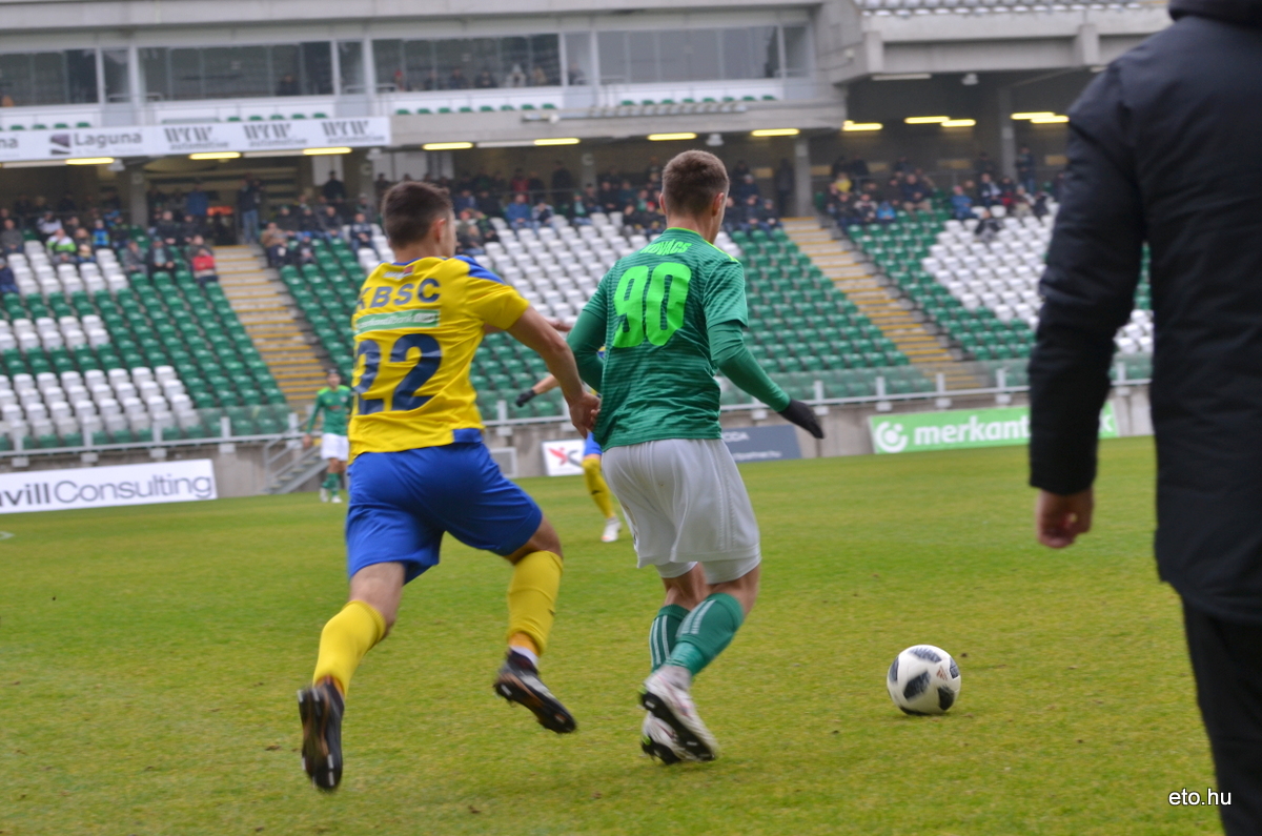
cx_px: 631
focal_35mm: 105
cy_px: 418
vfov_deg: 13.0
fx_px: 3673
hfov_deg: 19.5
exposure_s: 1/200
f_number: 4.5
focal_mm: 70
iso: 320
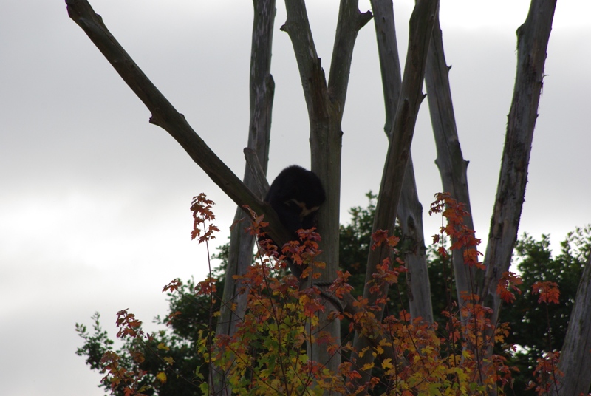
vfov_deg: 3.1
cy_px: 198
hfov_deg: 4.6
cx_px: 296
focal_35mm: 450
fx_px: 7398
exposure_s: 1/500
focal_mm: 300
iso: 200
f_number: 8
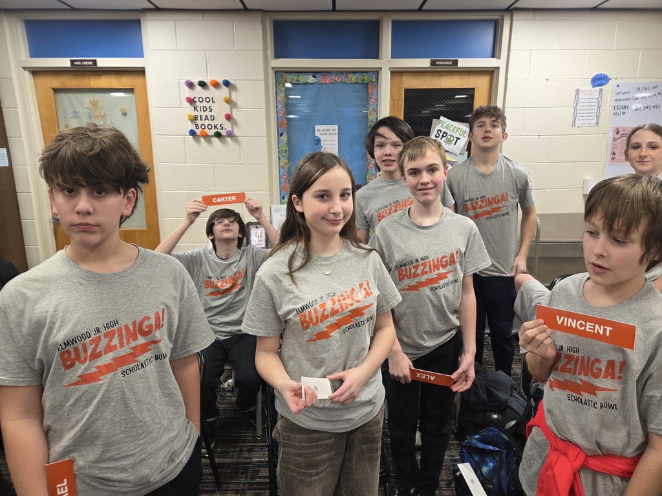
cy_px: 248
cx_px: 331
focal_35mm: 23
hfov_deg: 73.9
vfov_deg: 58.9
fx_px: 440
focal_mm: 5.4
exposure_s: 1/120
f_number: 1.8
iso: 250
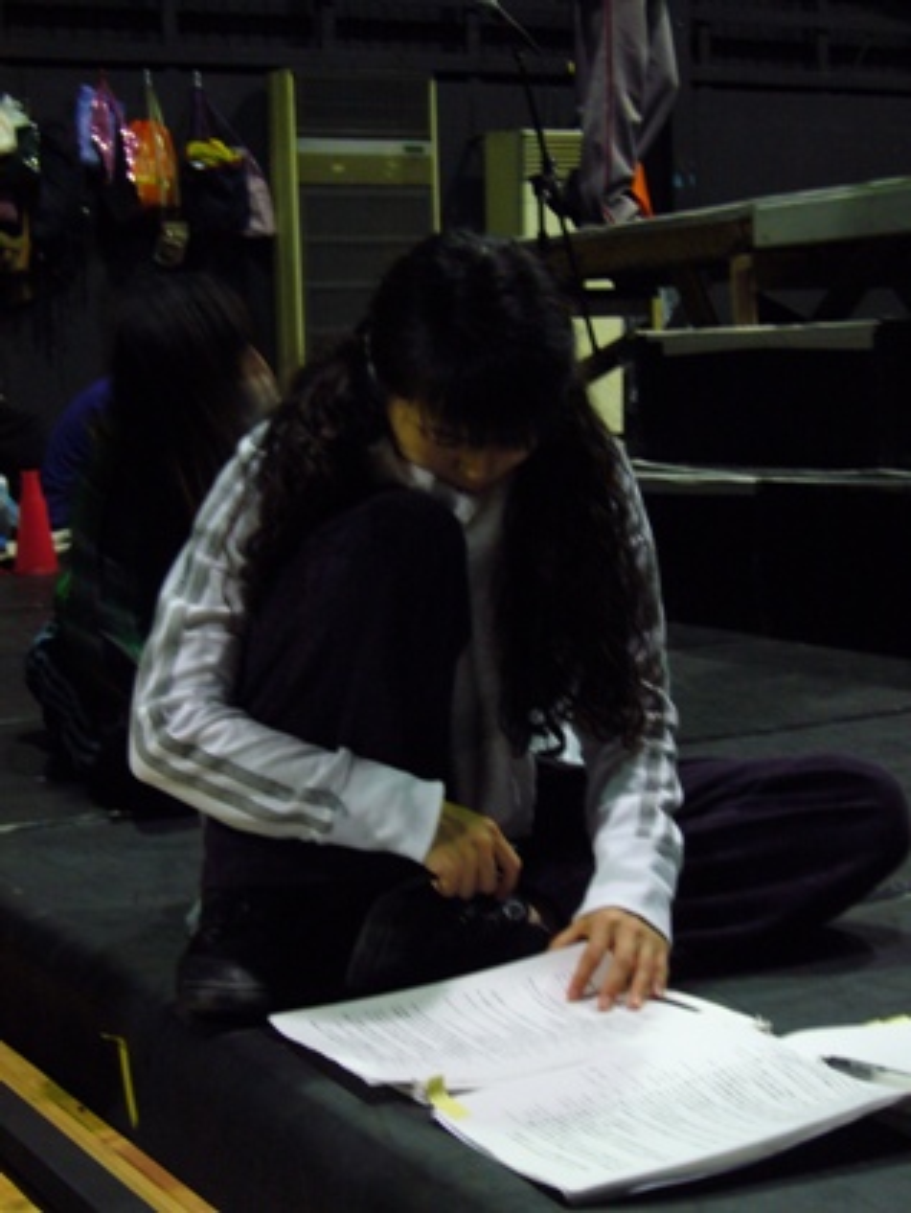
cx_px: 456
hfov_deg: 23.3
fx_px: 2208
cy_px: 606
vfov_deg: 30.7
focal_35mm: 63
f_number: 3.8
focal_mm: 10.4
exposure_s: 1/8
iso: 200
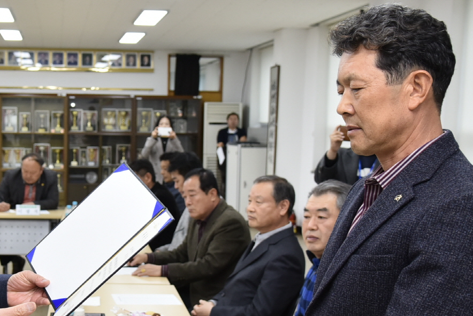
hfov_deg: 34.3
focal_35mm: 57
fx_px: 749
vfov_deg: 23.7
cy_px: 208
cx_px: 117
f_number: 4.5
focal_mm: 24
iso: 800
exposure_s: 1/125
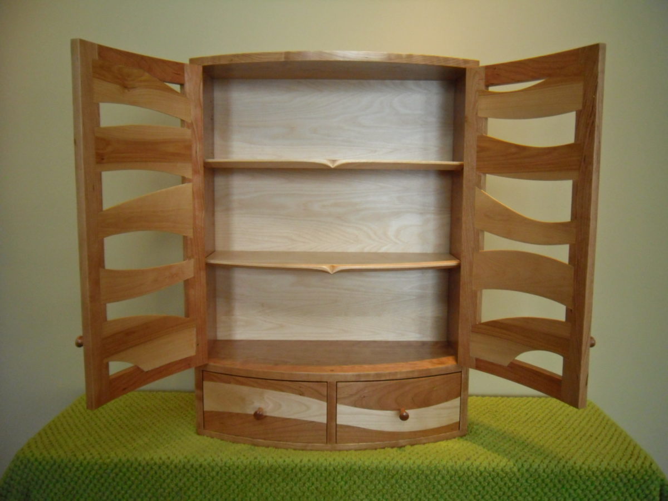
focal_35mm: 28
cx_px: 334
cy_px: 250
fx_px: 540
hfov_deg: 63.4
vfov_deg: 49.7
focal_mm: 5.1
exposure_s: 1/66
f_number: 3.4
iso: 400
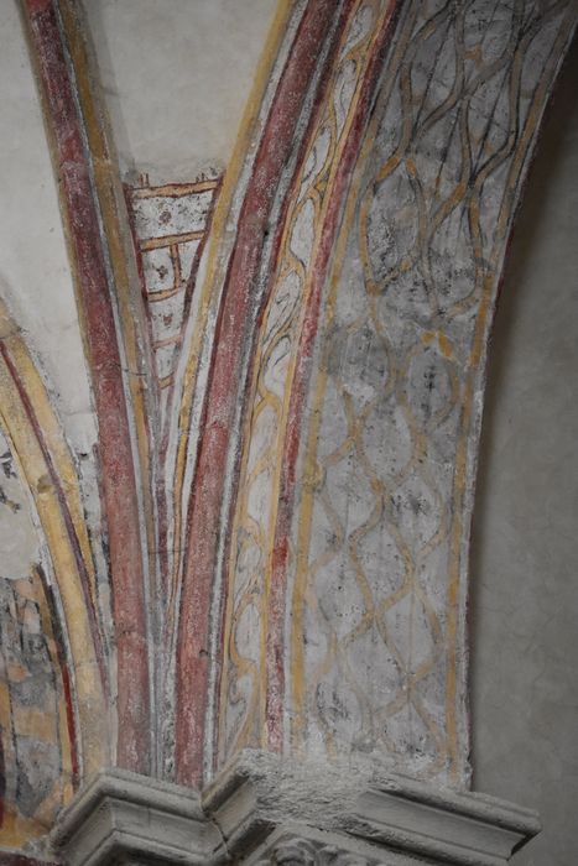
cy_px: 433
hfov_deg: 16.6
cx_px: 289
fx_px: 1986
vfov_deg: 24.6
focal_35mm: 82
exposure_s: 1/60
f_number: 4
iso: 2200
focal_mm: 55
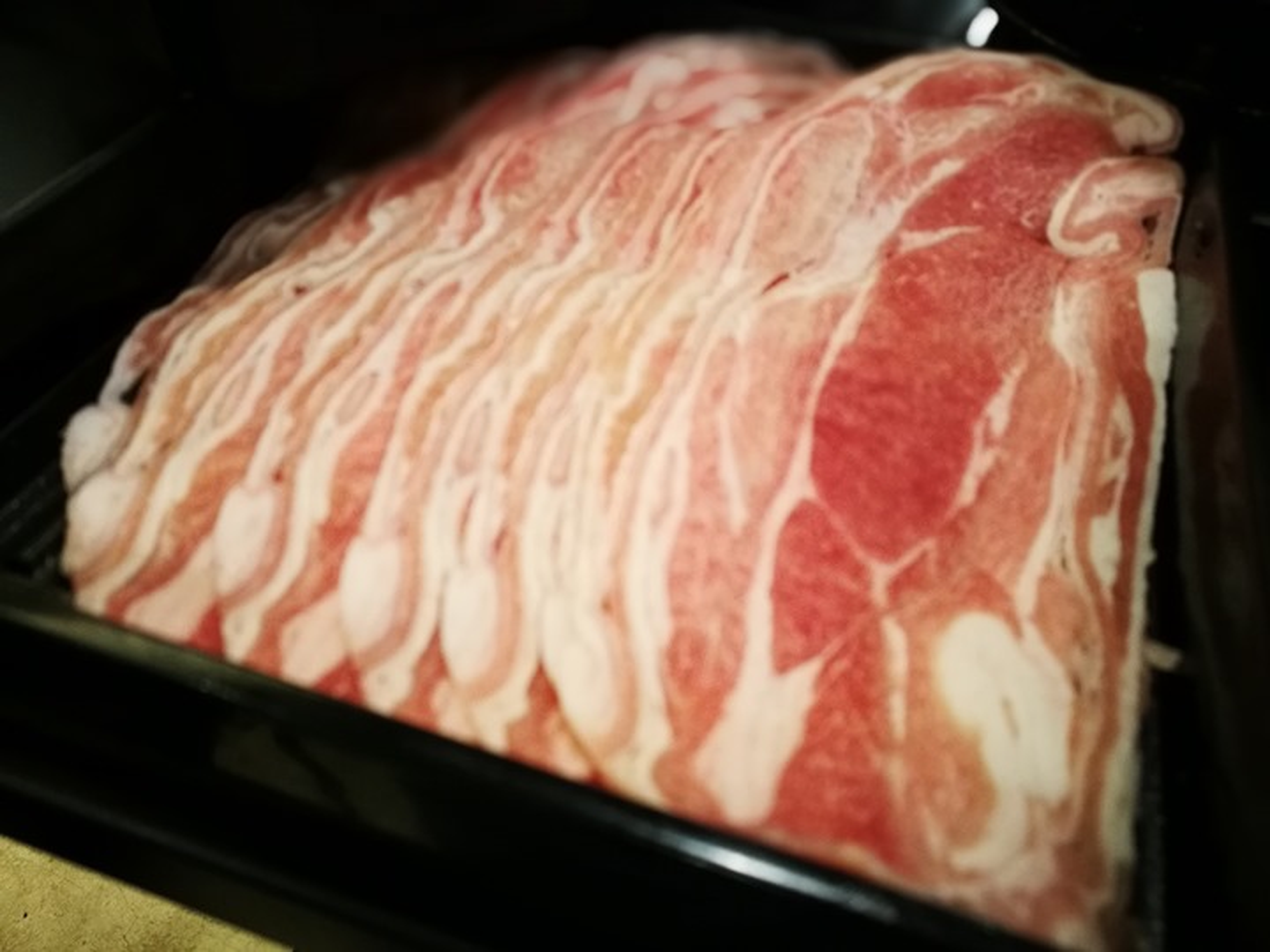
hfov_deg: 65.3
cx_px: 635
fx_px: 991
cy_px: 476
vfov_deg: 51.4
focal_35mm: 27
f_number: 4
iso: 400
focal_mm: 4.5
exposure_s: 1/24
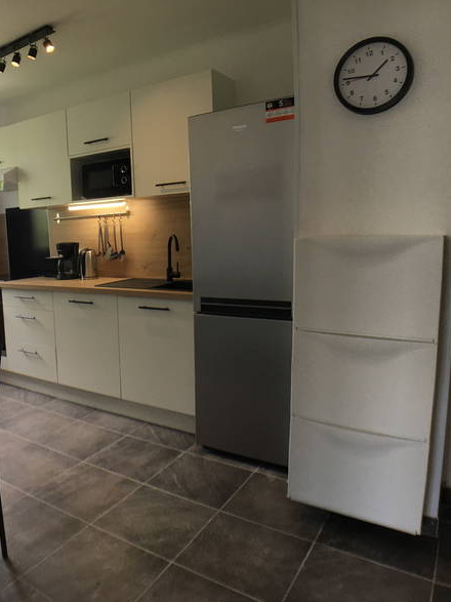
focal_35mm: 39
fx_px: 678
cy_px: 303
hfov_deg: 35.9
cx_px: 106
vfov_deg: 47.9
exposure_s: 1/33
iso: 25
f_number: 2.2
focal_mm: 4.15
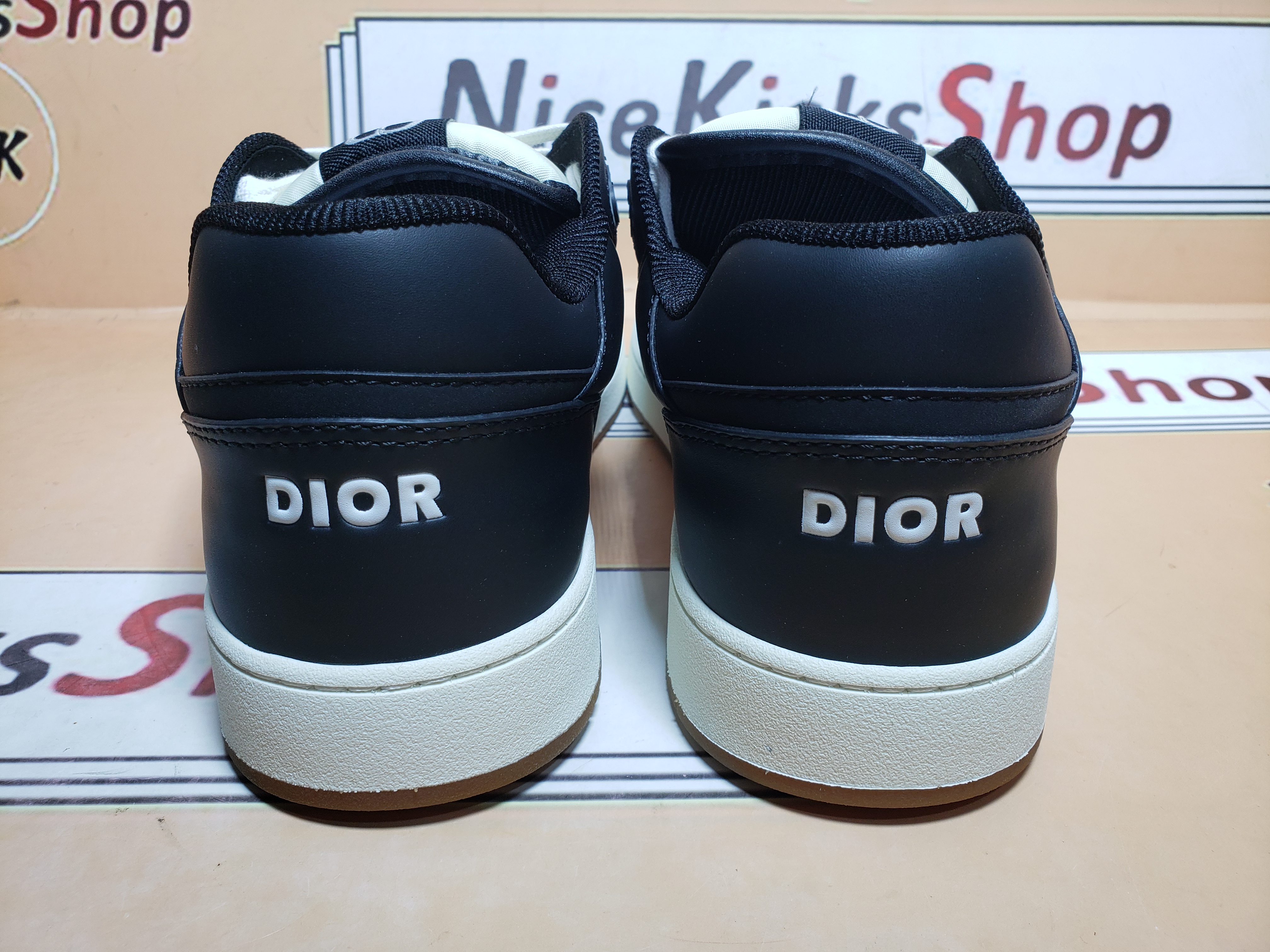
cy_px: 476
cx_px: 635
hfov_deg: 67.3
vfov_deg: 53.1
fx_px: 954
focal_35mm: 26
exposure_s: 1/172
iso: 50
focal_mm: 4.3
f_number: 2.4
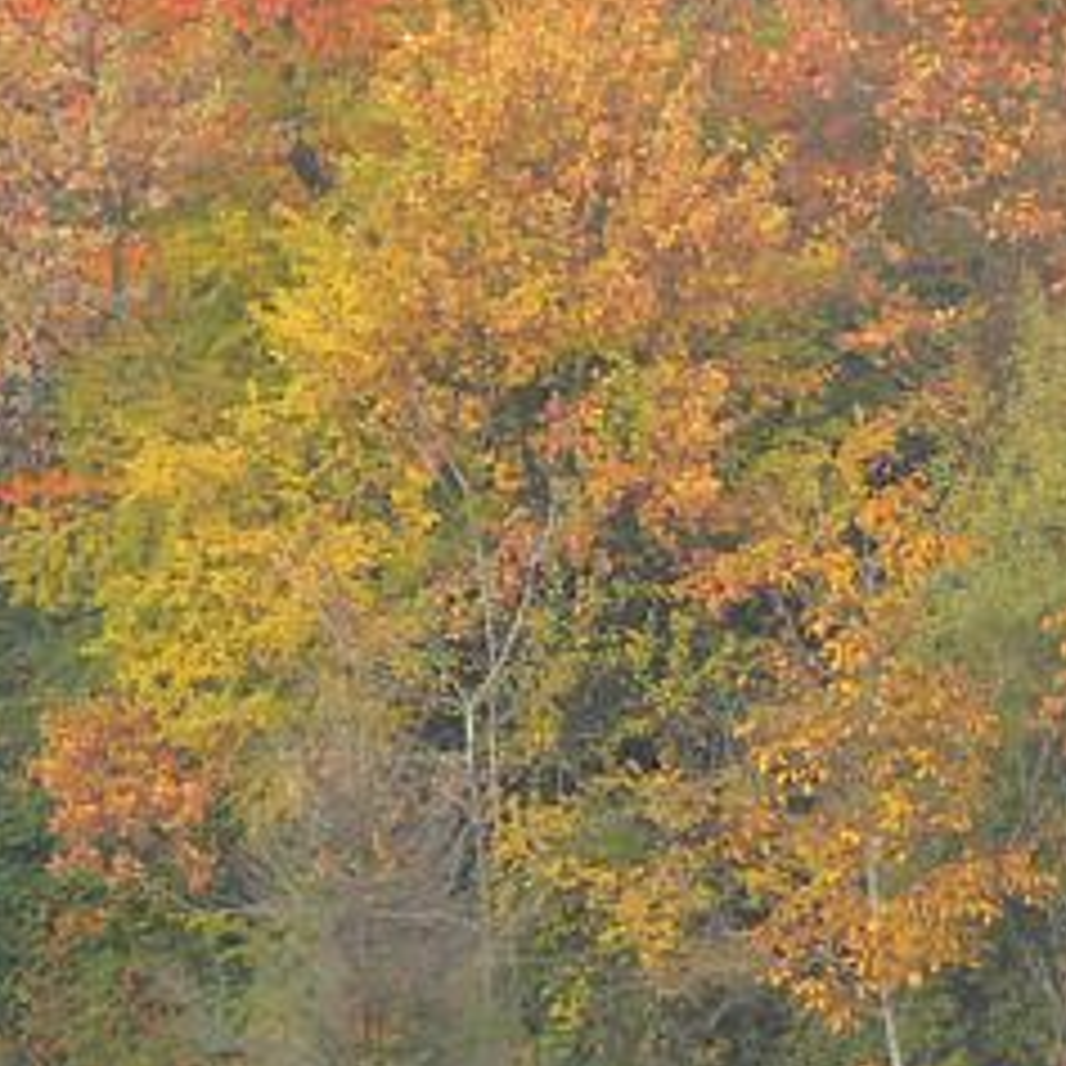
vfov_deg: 2.1
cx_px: 2190
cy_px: 103
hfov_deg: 2.1
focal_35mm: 834
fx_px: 29057
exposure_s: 1/125
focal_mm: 46
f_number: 3.6
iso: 80
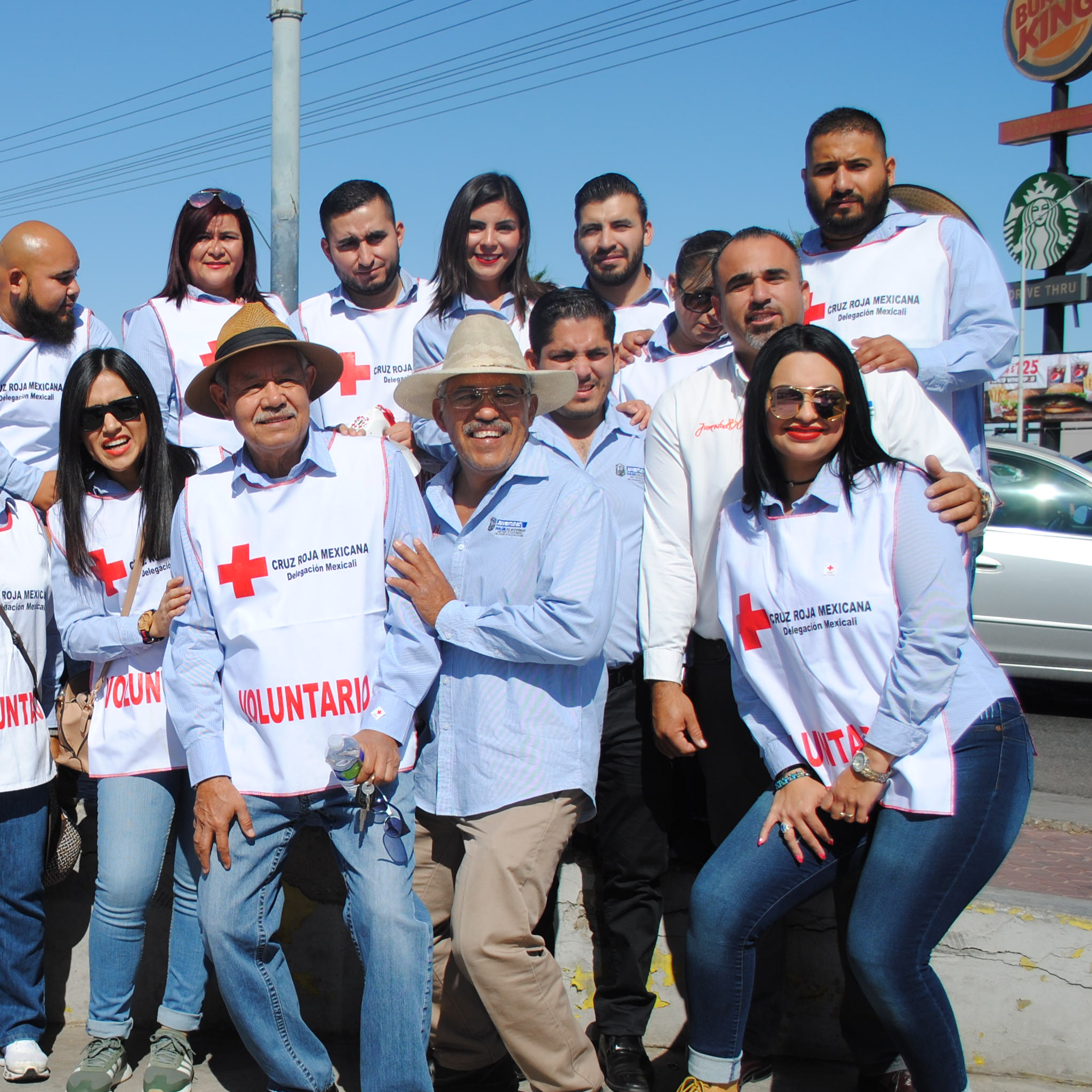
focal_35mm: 53
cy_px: 650
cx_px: 116
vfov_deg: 32.1
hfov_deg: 30.8
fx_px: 1892
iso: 100
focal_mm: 22
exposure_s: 1/1250
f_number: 5
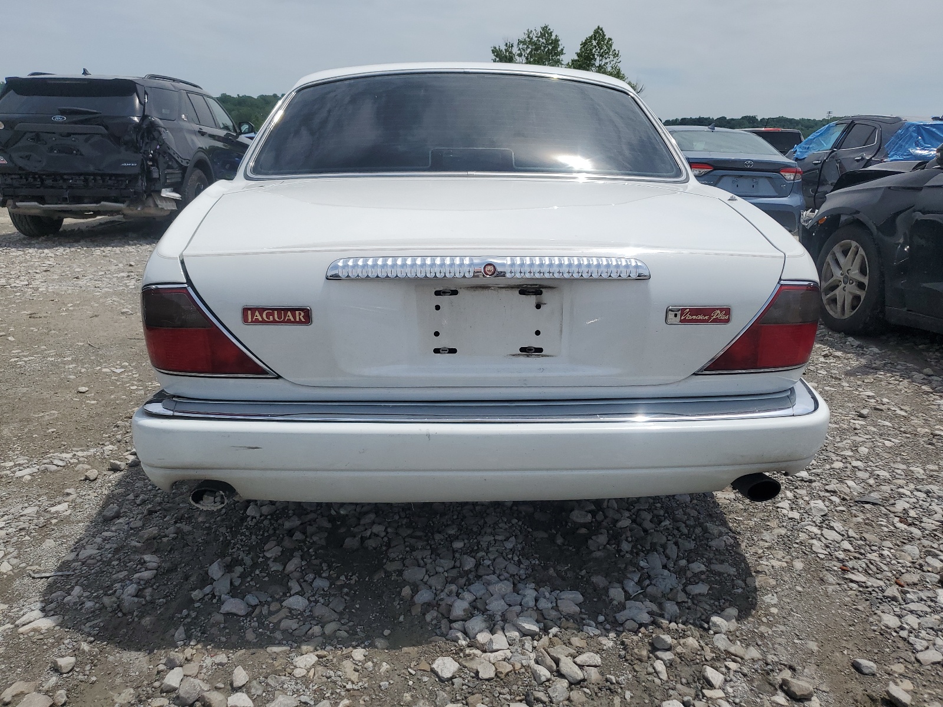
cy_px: 354
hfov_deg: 67.3
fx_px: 708
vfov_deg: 53.1
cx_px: 472
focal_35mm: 26
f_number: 1.5
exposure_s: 1/10000
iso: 50
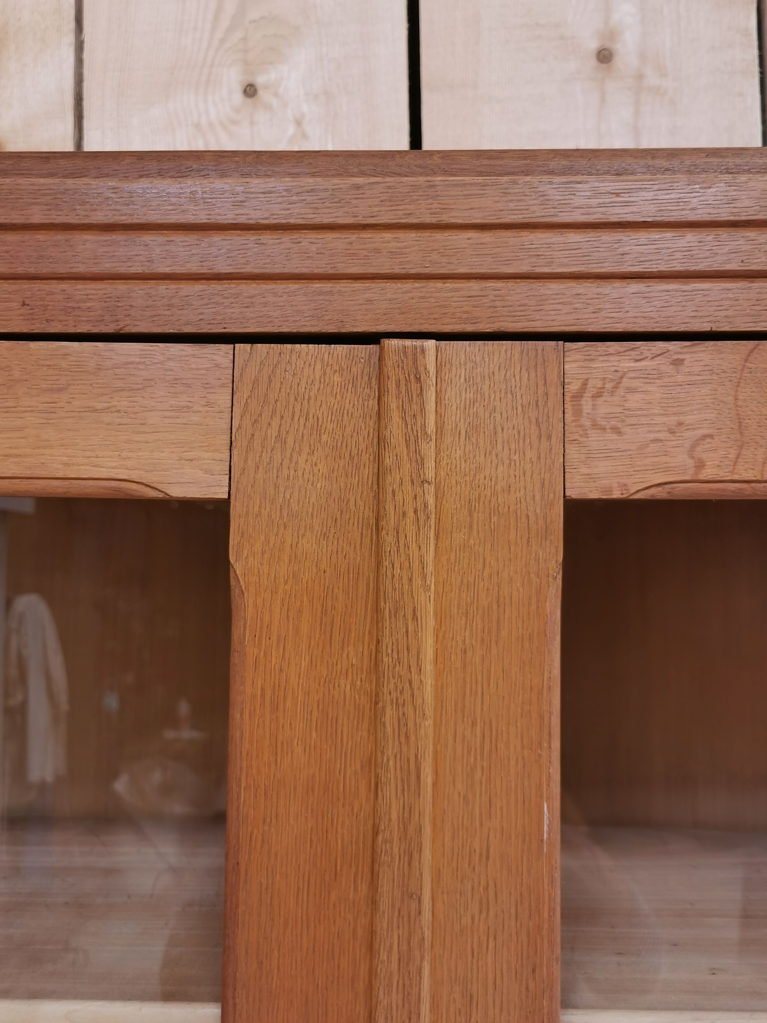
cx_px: 384
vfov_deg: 54.0
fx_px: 1004
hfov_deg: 41.8
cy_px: 512
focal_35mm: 34
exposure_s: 1/114
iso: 50
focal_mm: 5.58
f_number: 1.8
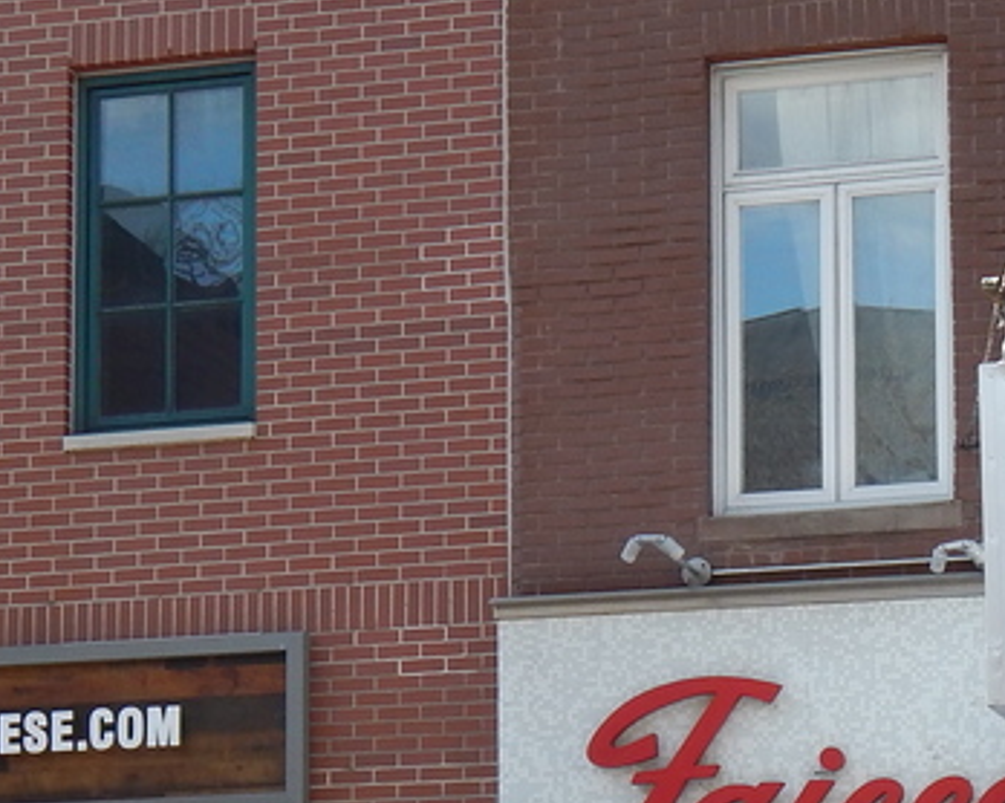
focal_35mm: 128
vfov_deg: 11.8
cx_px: 777
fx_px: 3805
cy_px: 988
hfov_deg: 15.0
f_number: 3.4
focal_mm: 6.8
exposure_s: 1/500
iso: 125
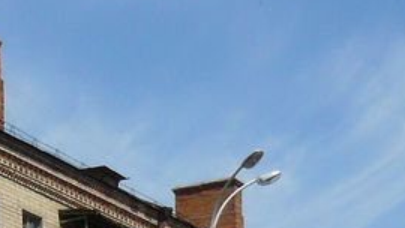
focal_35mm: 149
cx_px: -280
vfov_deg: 7.6
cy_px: 538
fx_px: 1600
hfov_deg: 13.2
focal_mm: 6
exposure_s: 1/500
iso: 200
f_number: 8
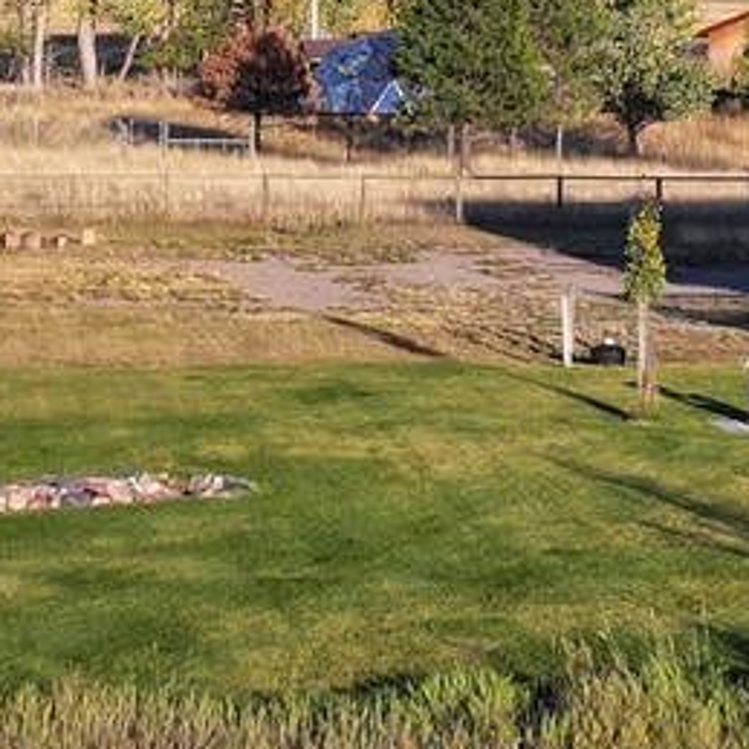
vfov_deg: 10.4
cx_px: 296
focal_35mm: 168
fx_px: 4113
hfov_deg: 10.4
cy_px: 120
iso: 100
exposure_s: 1/1250
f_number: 2.8
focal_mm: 12.29
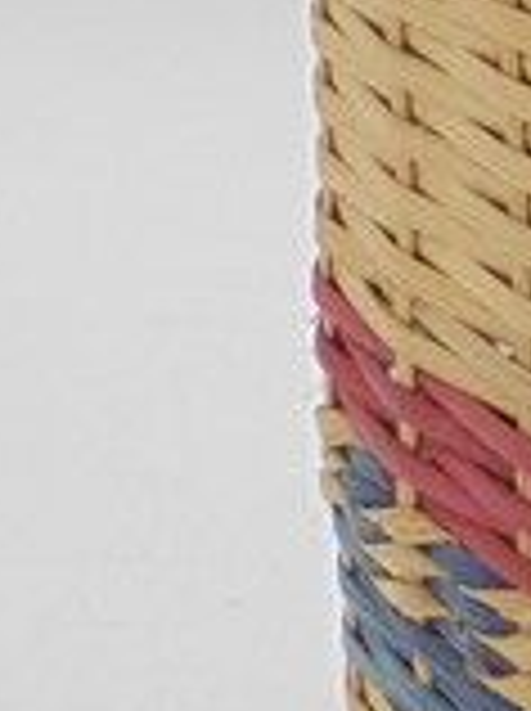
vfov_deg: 9.0
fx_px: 4450
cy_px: -90
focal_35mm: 217
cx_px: 1015
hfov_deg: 6.6
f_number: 4.2
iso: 100
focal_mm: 6.9
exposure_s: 1/125
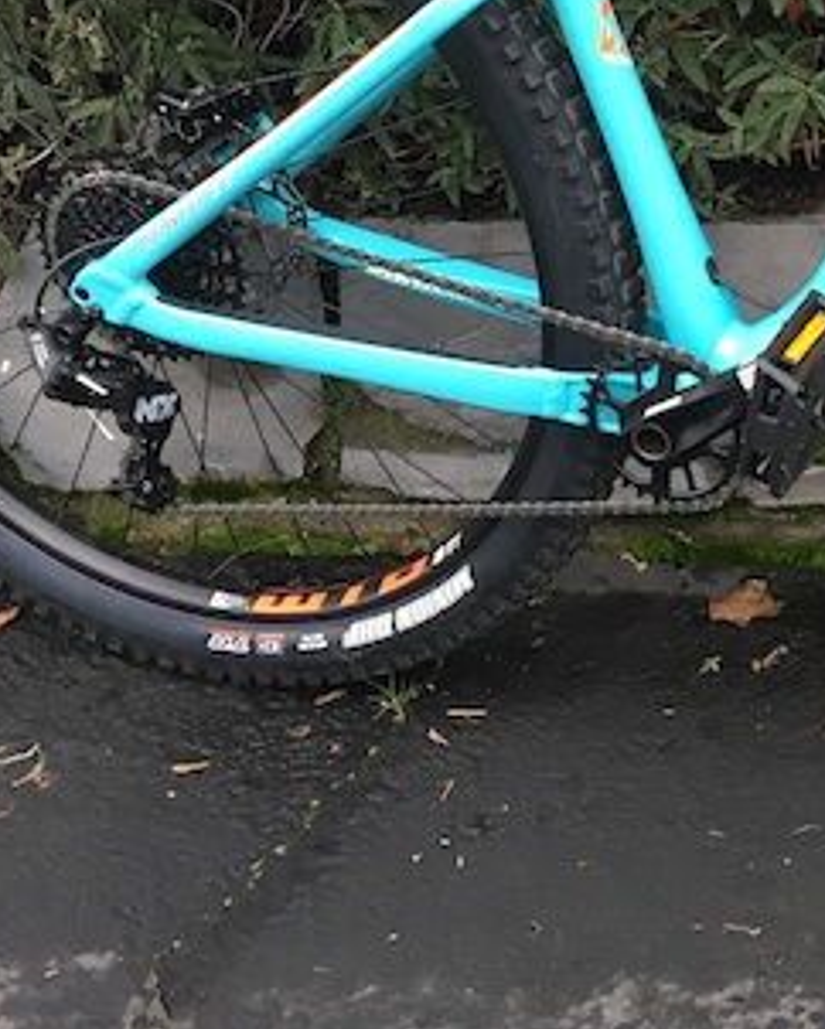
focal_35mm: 75
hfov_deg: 18.8
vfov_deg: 24.7
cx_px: 1105
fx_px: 2287
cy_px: 129
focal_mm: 4.15
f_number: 2.2
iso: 25
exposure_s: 1/40
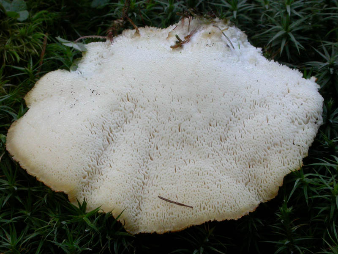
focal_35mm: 105
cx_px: 169
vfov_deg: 14.1
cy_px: 127
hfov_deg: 18.7
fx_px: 1025
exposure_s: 1/15
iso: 200
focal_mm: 21.8
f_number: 10.4
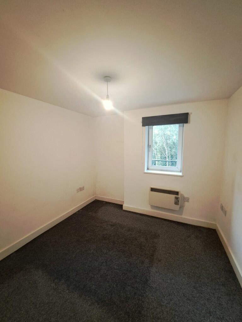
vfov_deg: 106.2
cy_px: 161
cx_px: 121
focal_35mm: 13
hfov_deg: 89.9
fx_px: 121
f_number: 2.2
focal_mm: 1.74
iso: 320
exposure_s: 1/25
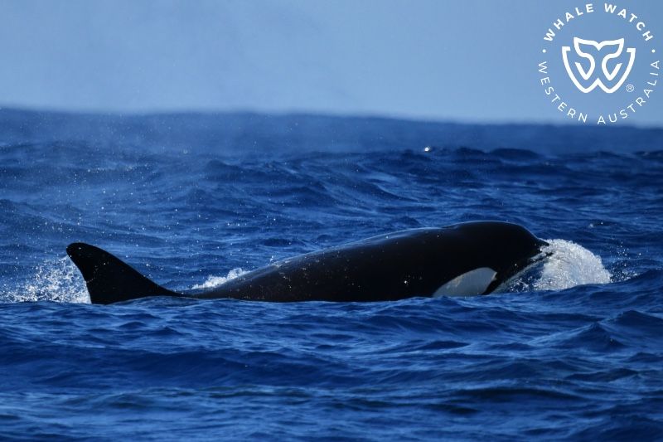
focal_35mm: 600
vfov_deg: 2.3
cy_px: 221
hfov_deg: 3.4
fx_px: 11047
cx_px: 332
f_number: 6.3
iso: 1250
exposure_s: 1/8000
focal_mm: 600
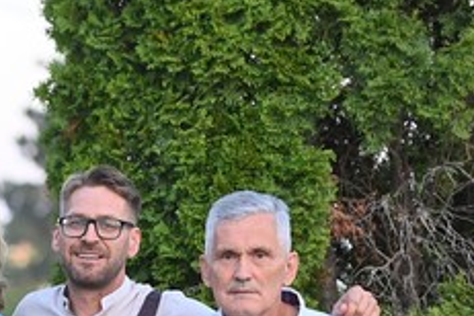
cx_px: -187
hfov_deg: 5.6
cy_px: 512
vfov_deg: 3.8
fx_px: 4779
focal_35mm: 363
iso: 2000
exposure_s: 1/800
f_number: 2.8
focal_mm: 105
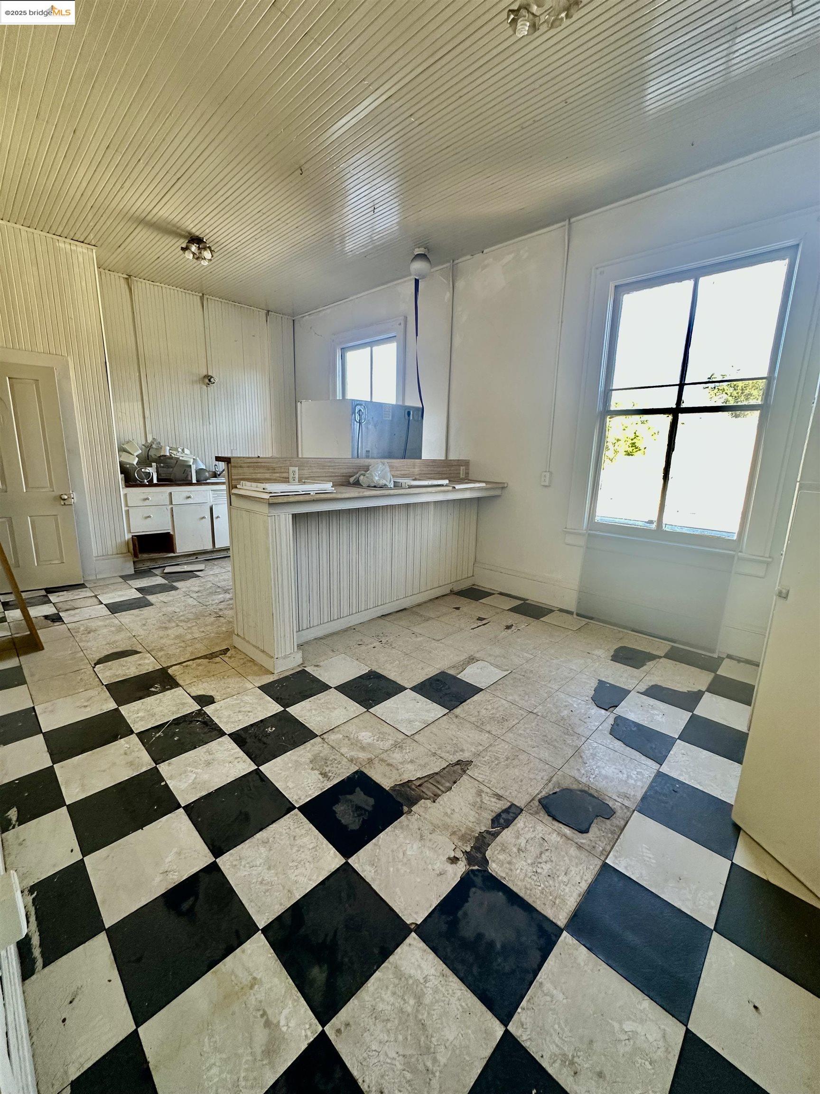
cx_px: 410
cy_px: 547
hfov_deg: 85.7
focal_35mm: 14
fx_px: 442
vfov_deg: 102.1
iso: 160
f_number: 2.2
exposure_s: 1/99
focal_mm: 2.22
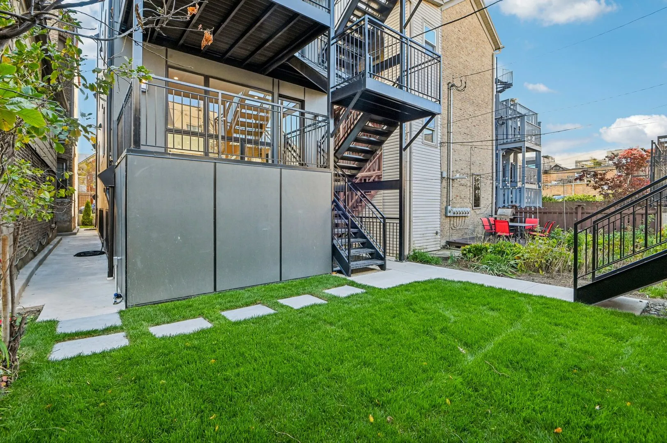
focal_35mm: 16
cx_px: 334
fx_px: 296
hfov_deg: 96.8
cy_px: 222
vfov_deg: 73.7
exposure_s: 1/40
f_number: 13
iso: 400
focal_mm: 16
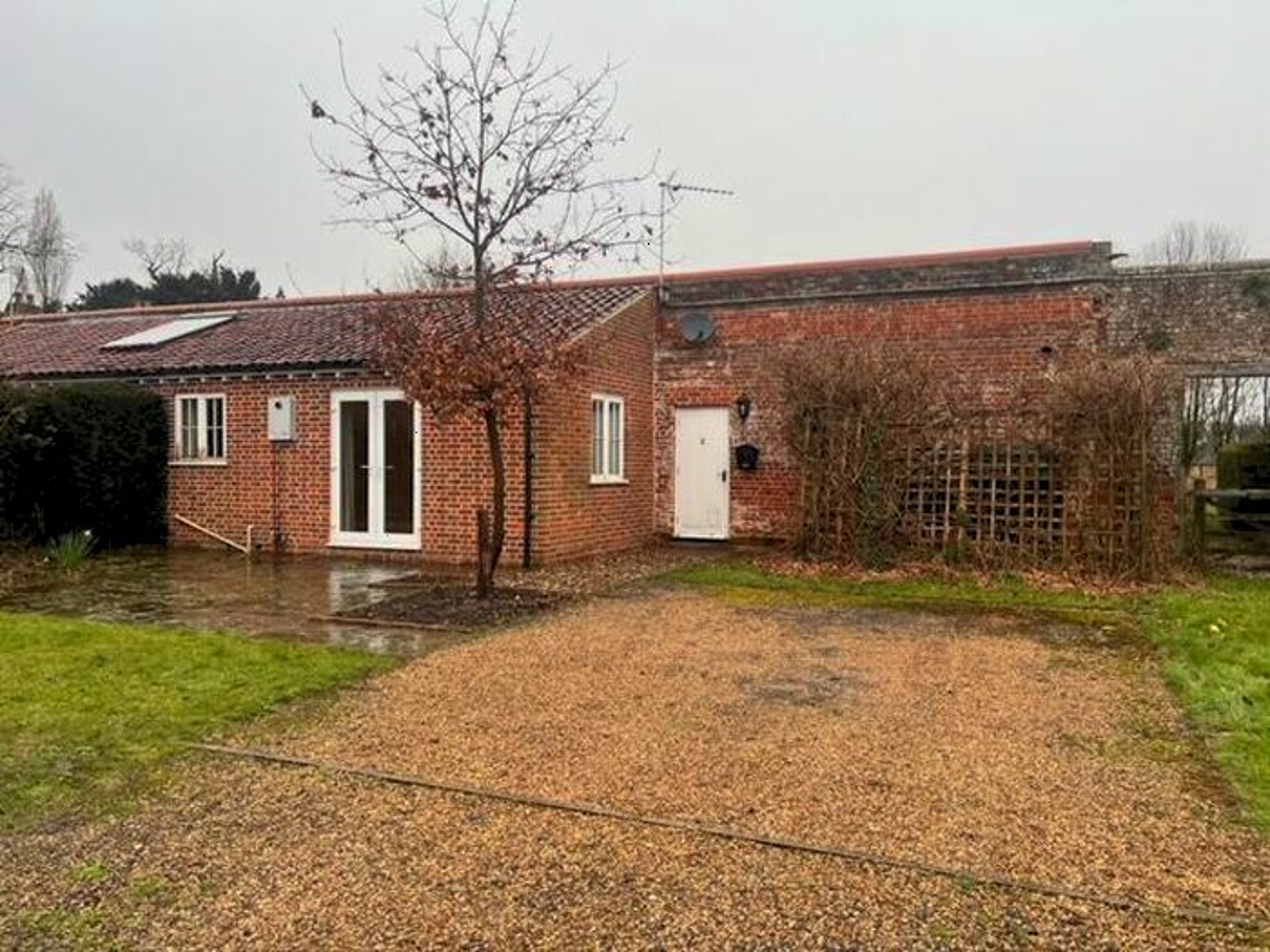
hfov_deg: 67.3
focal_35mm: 26
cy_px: 476
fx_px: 954
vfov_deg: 53.1
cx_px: 635
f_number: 1.5
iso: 50
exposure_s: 1/326
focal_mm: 5.7
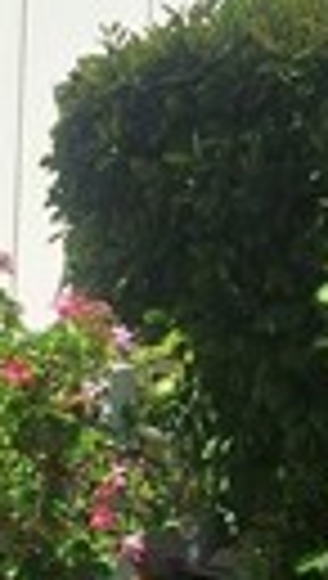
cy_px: 459
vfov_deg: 17.1
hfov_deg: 9.3
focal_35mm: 124
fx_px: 1909
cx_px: -306
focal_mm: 5.54
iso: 40
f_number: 1.8
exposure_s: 1/4739
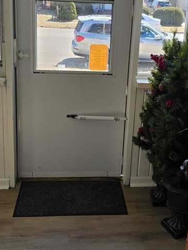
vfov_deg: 37.8
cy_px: 84
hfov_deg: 29.1
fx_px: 362
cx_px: 110
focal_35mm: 50
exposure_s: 1/359
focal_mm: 6.3
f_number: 1.7
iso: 25
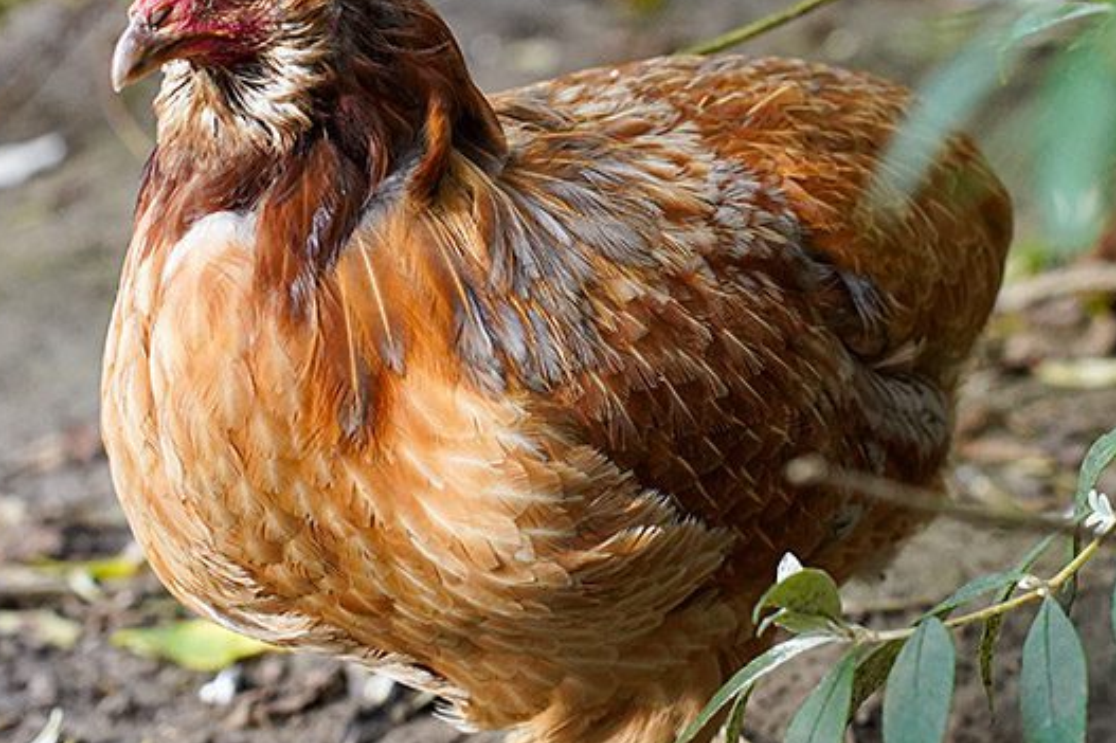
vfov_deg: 10.6
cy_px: 352
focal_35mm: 129
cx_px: 591
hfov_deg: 15.9
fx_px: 3998
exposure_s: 1/200
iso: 100
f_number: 4.5
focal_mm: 68
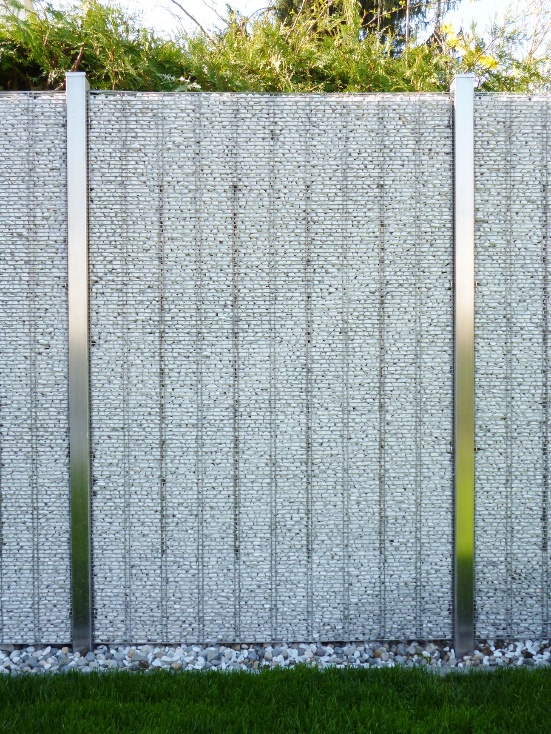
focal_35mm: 36
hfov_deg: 39.7
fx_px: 764
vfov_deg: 51.4
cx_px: 276
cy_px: 367
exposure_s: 1/200
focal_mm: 6.4
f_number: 3.5
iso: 100
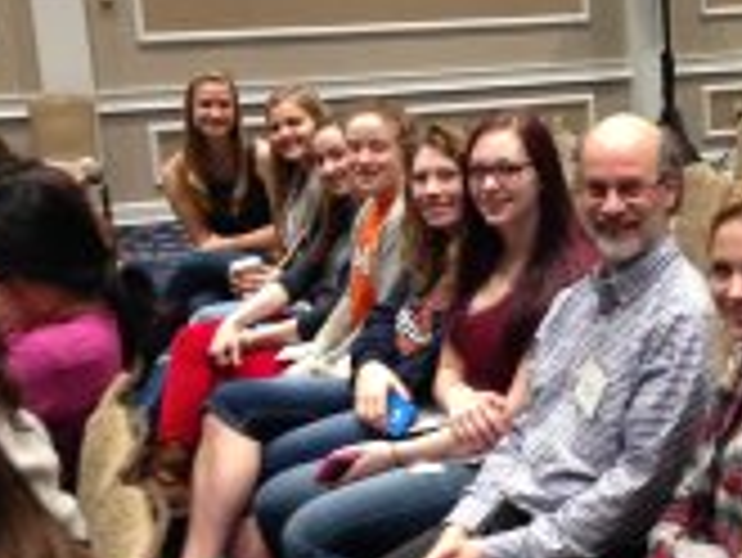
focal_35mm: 72
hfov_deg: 26.1
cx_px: 675
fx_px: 1544
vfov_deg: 20.5
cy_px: 292
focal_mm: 4.12
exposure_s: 1/20
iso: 250
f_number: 2.4
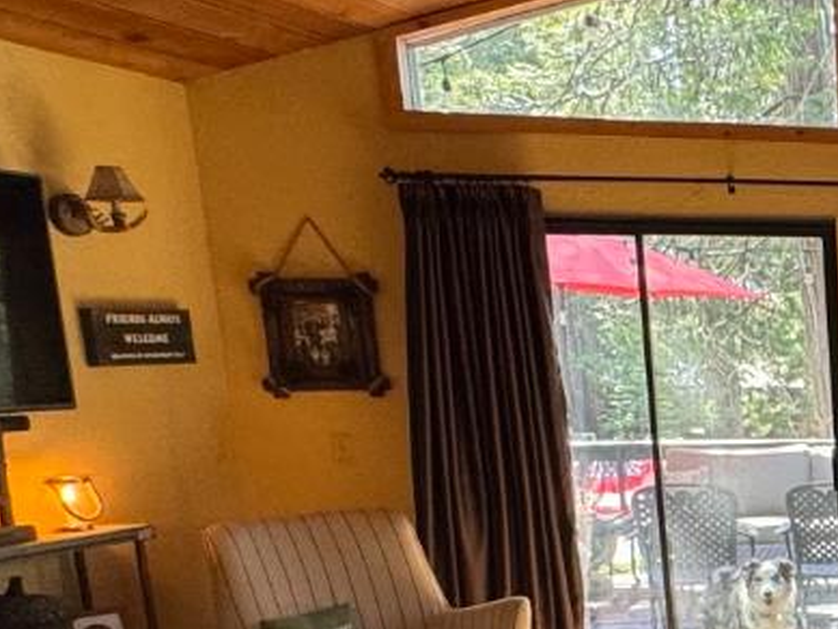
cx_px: 1247
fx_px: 1308
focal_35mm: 54
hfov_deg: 26.3
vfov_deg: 26.0
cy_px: 585
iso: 200
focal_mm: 2.22
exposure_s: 1/120
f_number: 2.2
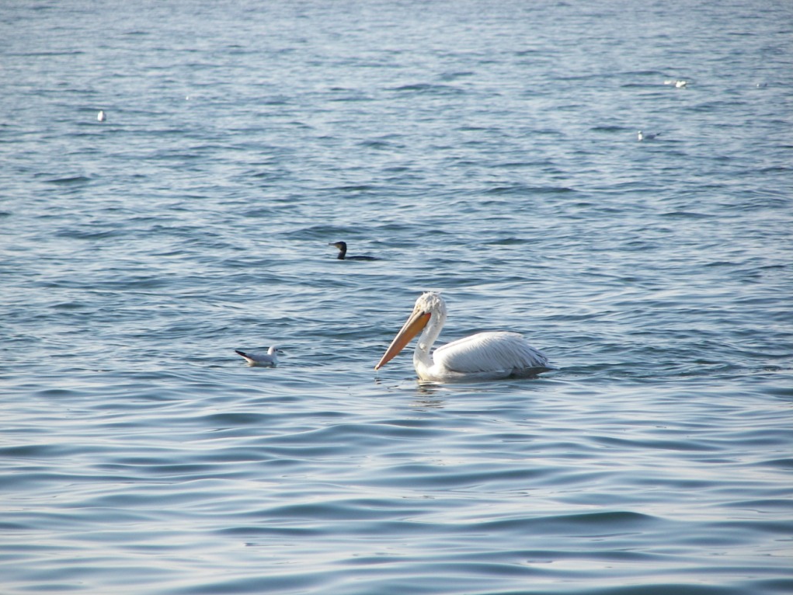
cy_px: 298
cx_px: 396
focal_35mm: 377
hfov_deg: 5.3
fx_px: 8638
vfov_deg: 3.9
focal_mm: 62.3
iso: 50
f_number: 3.6
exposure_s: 1/320
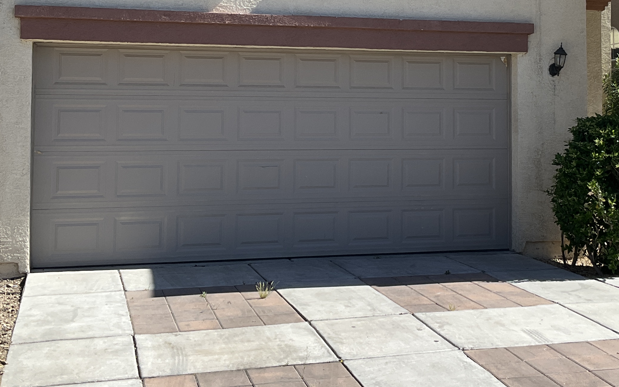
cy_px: 72
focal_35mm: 60
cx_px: 396
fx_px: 1012
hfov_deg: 33.8
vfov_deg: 21.3
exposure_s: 1/2227
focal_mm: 3
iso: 25
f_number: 1.8
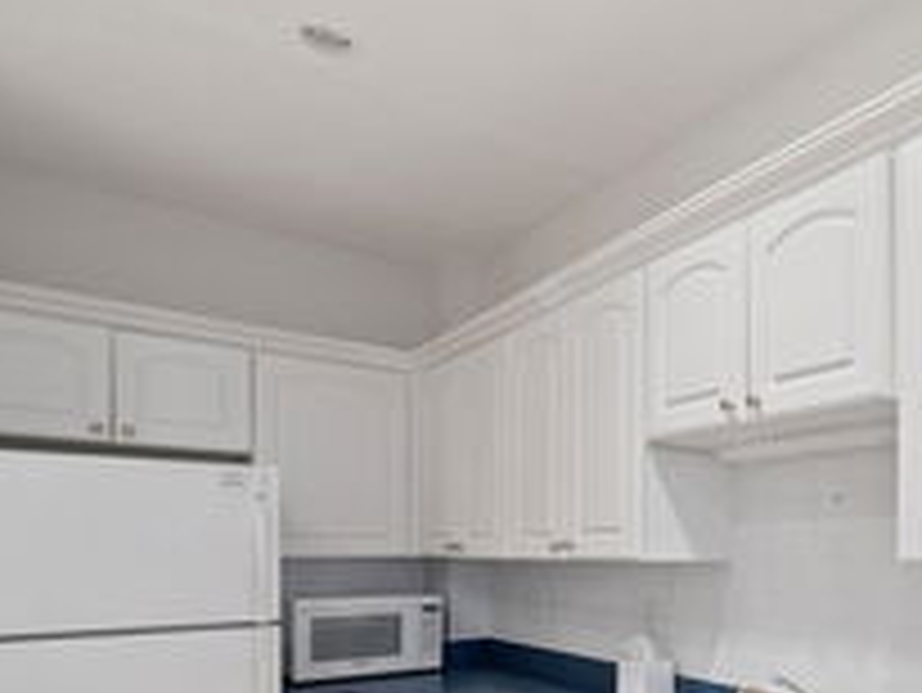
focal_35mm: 27
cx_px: 783
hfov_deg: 58.4
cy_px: 554
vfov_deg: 48.5
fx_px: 720
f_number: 8
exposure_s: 1/1.67
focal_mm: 12
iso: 320
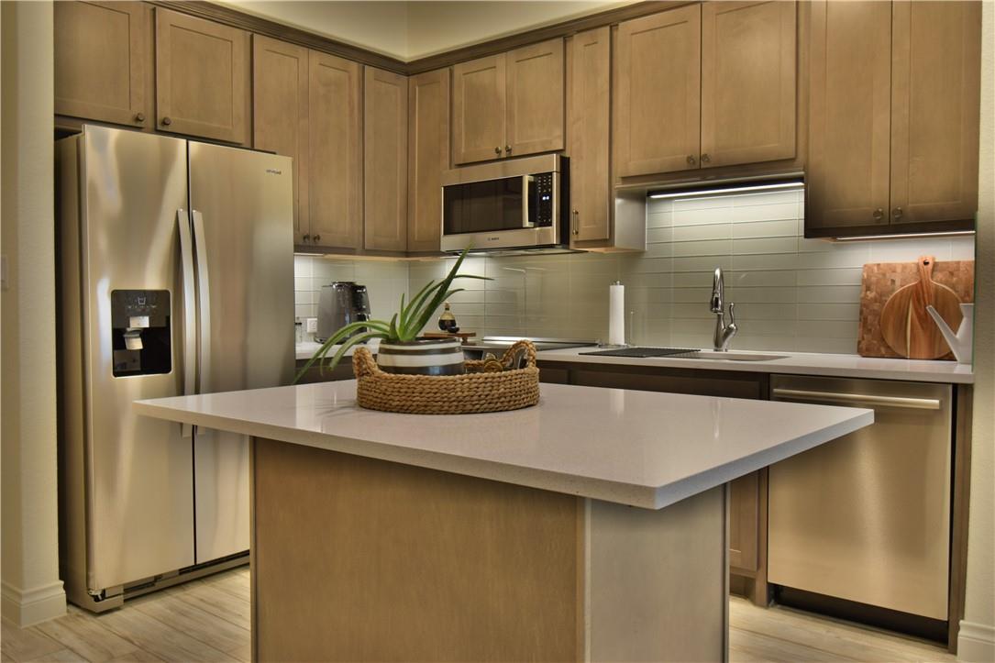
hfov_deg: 61.9
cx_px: 498
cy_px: 332
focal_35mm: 30
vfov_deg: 43.6
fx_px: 829
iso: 560
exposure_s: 1/30
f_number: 5.6
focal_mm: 20
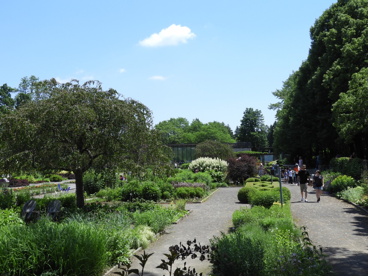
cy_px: 138
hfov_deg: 42.1
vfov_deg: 32.2
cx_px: 184
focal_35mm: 45
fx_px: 478
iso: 100
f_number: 4
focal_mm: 8.1
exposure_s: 1/800
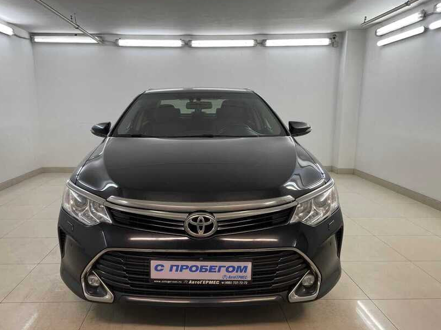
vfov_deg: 48.2
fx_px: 369
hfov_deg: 61.6
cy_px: 179
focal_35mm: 29
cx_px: 201
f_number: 1.6
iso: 64
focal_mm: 4.2
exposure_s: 1/100
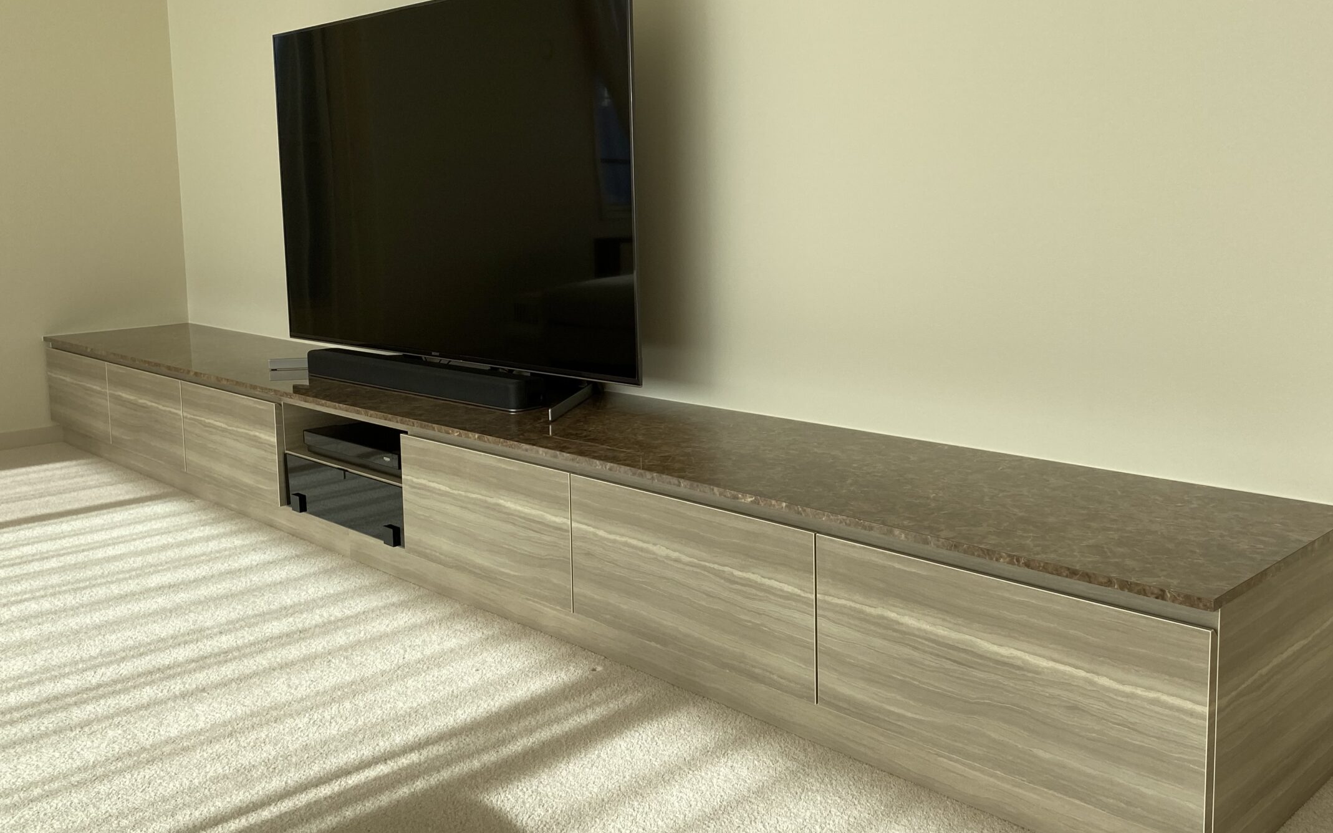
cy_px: 358
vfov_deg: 38.2
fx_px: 1199
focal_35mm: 33
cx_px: 708
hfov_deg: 58.1
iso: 32
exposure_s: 1/990
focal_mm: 4.25
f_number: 1.8
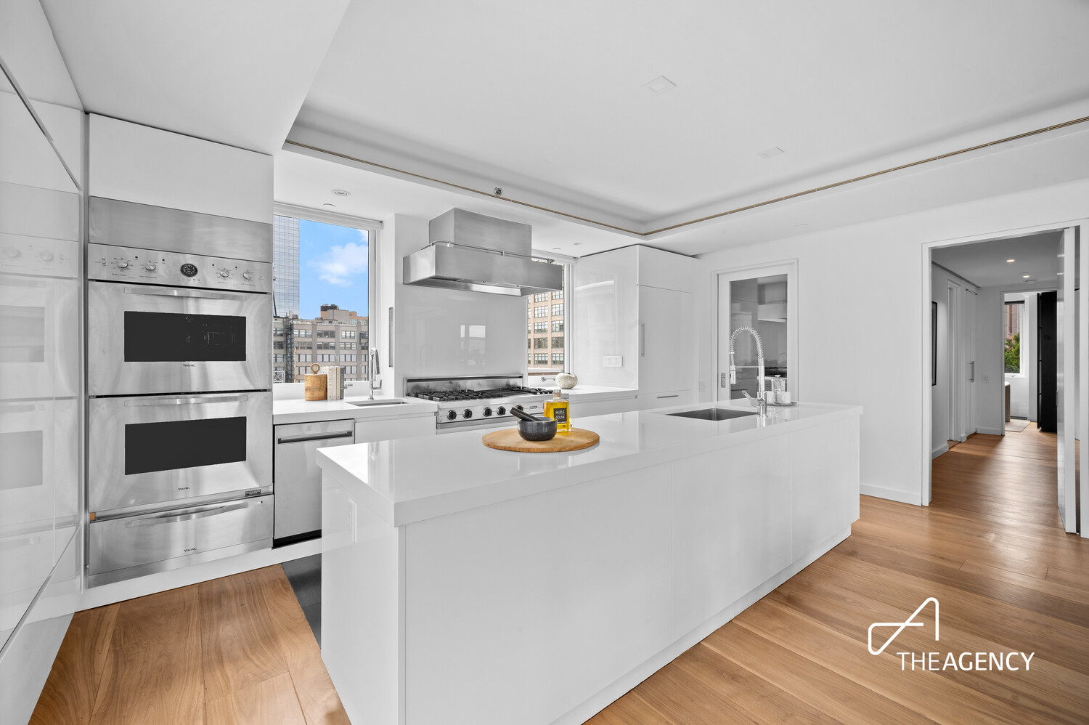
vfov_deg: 81.1
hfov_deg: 104.3
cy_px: 362
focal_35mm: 14
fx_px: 423
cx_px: 544
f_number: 14
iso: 250
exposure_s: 1/2.5
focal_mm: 14
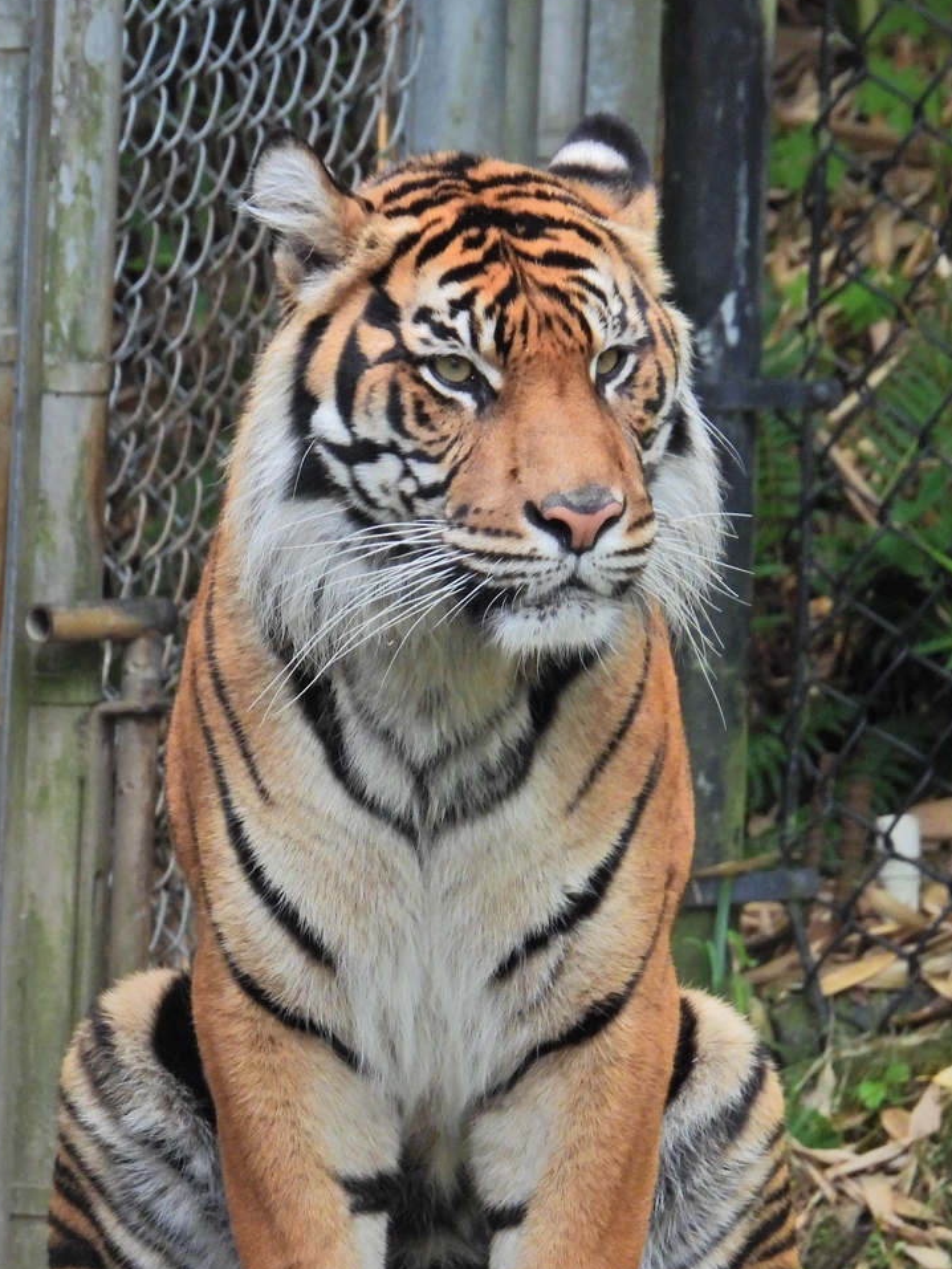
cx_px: 473
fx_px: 46559
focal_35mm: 1270
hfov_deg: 1.2
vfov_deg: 1.6
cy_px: 776
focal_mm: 170
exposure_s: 1/250
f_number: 5.6
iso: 450
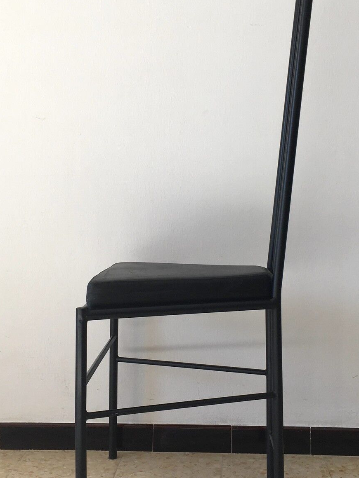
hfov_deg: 29.1
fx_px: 691
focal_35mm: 50
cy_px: 231
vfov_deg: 38.2
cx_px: 182
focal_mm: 4.15
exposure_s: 1/140
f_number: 2.2
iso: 25
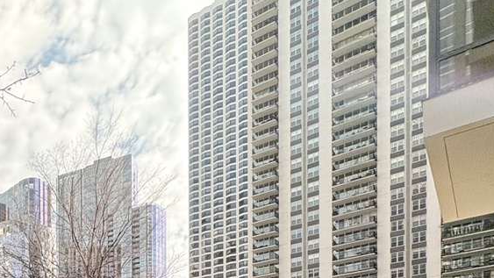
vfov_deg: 23.5
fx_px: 511
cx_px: -86
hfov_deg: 39.1
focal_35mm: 39
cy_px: 431
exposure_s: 1/99
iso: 125
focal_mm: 2.22
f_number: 2.2
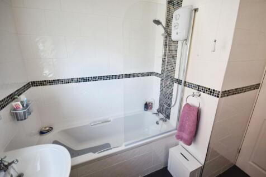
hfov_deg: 100.4
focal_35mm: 15
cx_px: 133
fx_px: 111
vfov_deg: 77.3
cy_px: 88
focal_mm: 10
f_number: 4
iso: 400
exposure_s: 1/60
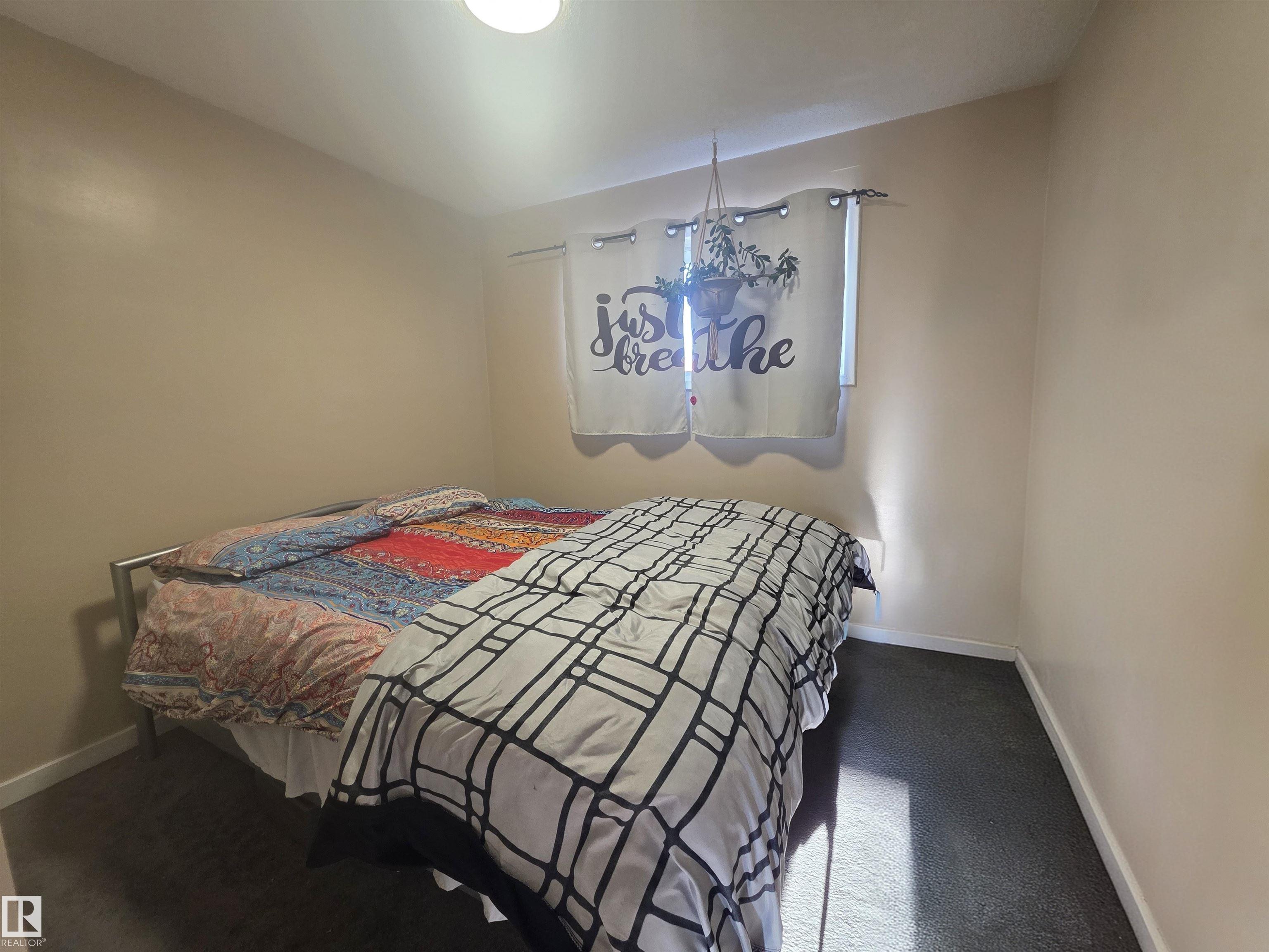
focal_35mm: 13
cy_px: 476
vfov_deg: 89.9
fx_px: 477
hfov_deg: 106.2
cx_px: 634
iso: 200
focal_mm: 2.2
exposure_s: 1/120
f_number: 1.9
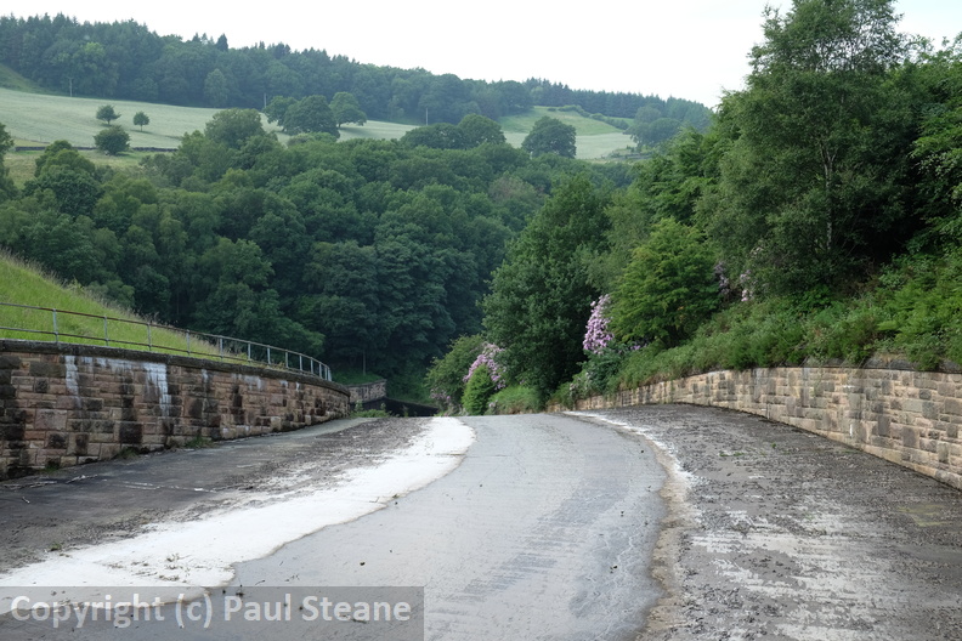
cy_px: 320
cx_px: 481
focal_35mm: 40
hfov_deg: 48.5
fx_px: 1069
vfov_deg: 33.4
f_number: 5.6
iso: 200
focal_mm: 26.5
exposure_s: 1/150
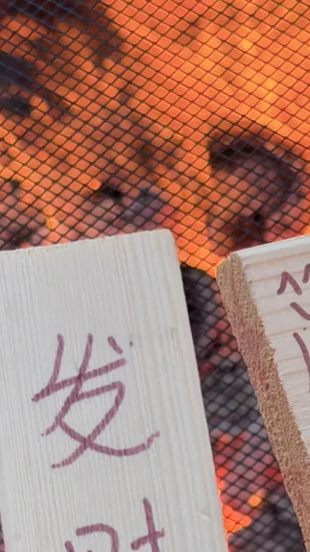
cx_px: 222
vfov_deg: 16.2
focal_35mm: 131
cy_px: 510
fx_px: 1916
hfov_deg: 9.2
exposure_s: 1/50
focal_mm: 6.76
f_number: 1.78
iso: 125
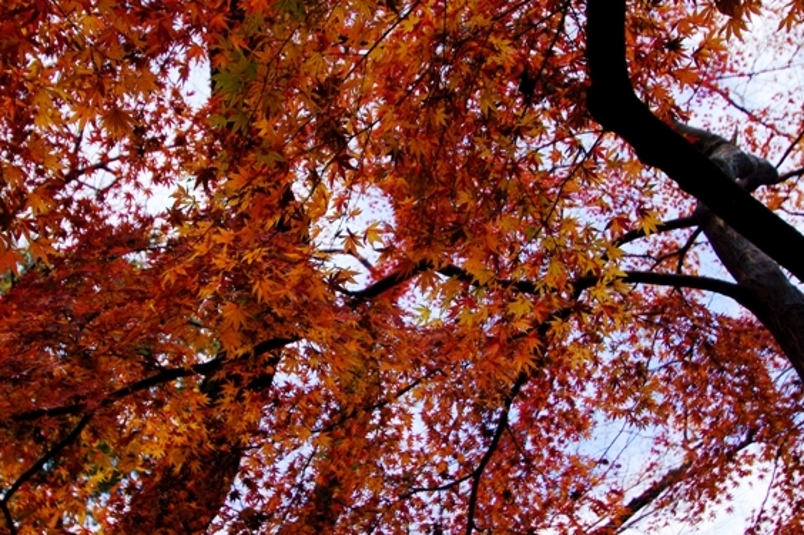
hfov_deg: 44.5
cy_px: 312
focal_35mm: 44
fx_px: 982
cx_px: 380
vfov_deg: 30.4
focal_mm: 24
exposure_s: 1/160
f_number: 4.5
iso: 100
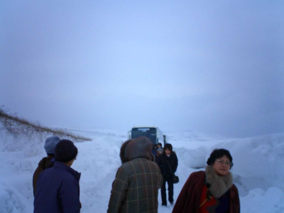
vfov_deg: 38.7
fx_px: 304
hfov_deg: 50.1
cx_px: 142
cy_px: 106
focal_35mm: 37
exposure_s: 1/1250
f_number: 3.5
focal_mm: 5.6
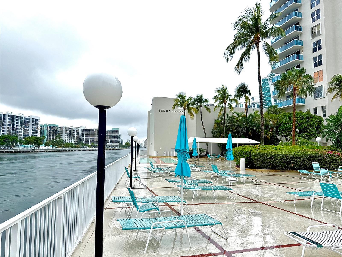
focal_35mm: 24
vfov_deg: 56.8
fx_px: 237
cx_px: 171
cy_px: 128
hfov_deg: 71.6
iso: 80
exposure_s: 1/2169
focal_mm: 6.76
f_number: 1.78
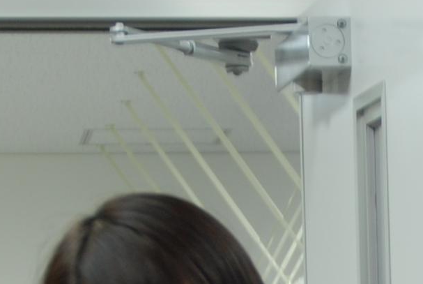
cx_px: 472
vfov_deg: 5.2
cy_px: 576
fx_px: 3039
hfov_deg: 7.9
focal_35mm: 258
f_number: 3.8
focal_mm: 27
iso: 100
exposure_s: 1/10
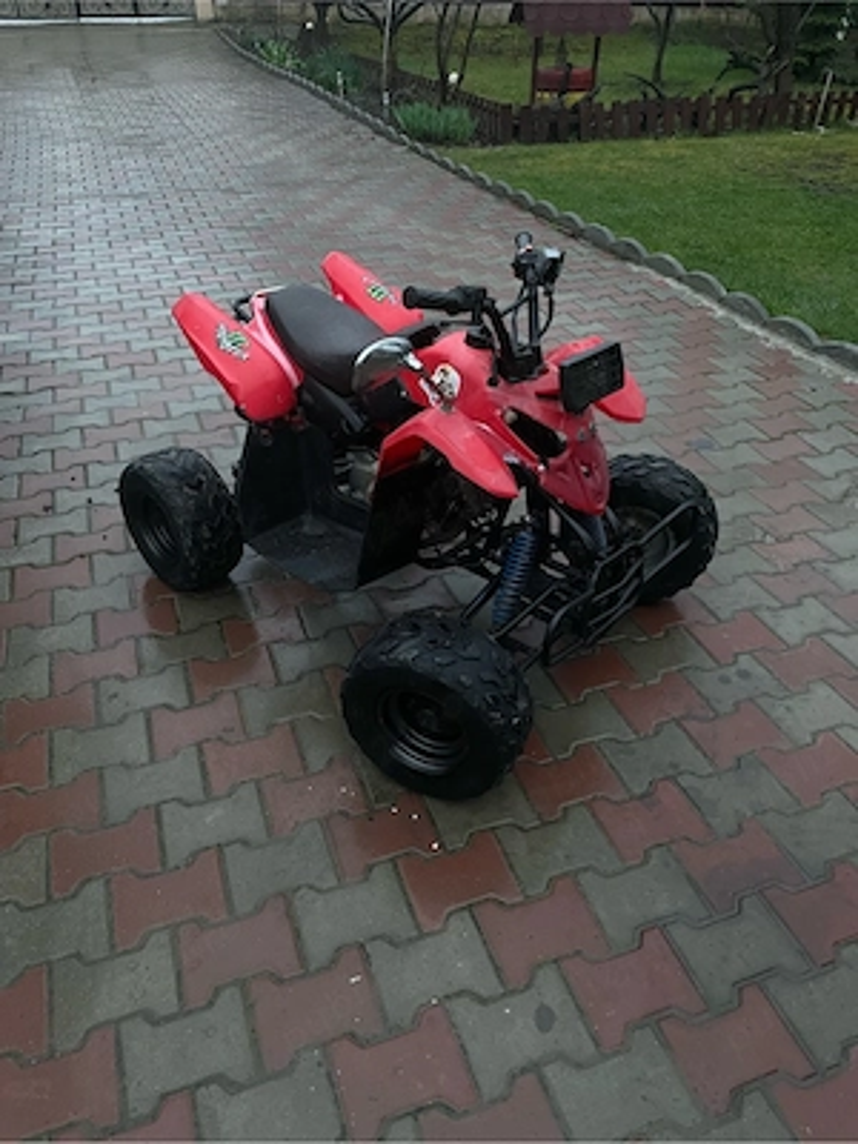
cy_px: 572
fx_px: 859
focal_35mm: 26
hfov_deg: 53.1
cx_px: 429
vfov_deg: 67.3
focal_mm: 4.2
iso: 250
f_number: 1.6
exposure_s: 1/60
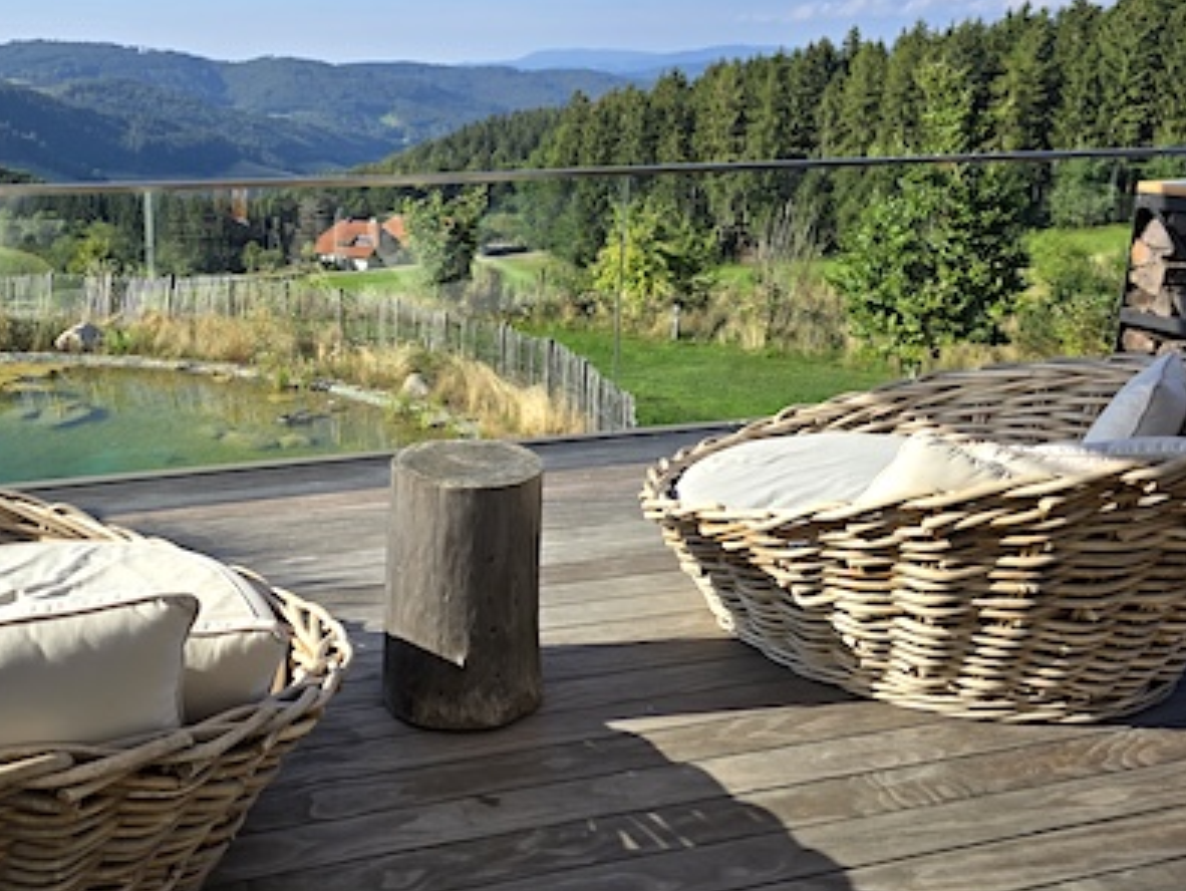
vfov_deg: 40.7
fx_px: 1200
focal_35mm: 35
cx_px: 331
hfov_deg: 50.9
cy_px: 406
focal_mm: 6.3
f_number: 1.7
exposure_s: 1/541
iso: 12
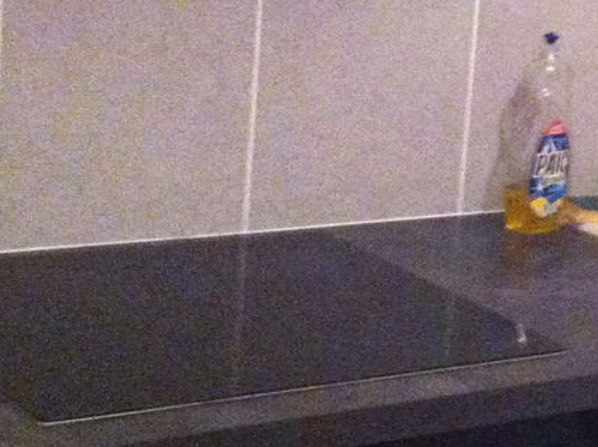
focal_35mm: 132
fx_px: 2278
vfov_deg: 11.2
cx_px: 719
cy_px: 181
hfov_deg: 14.5
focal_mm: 3.85
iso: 1000
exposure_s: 1/15
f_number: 2.8
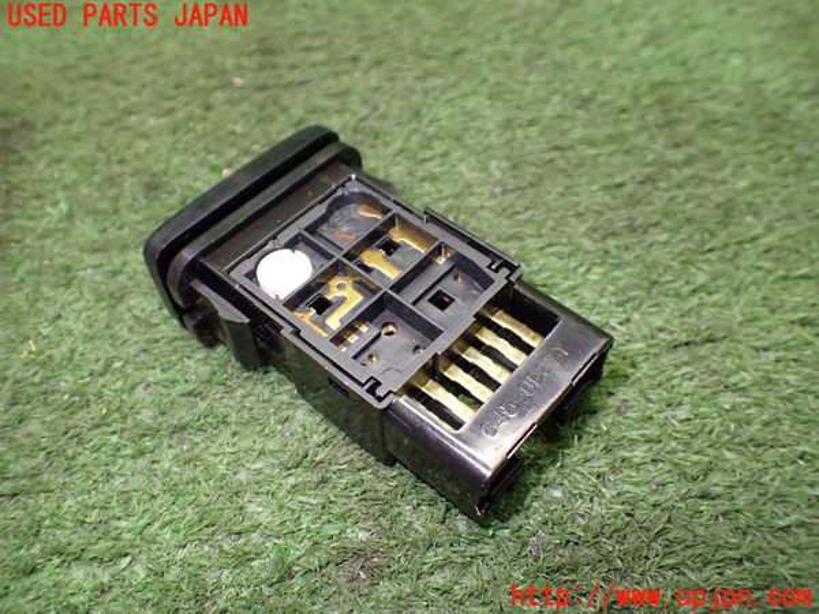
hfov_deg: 60.0
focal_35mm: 30
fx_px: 710
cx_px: 410
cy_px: 307
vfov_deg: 46.8
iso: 640
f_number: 2.3
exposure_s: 1/125
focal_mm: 5.4
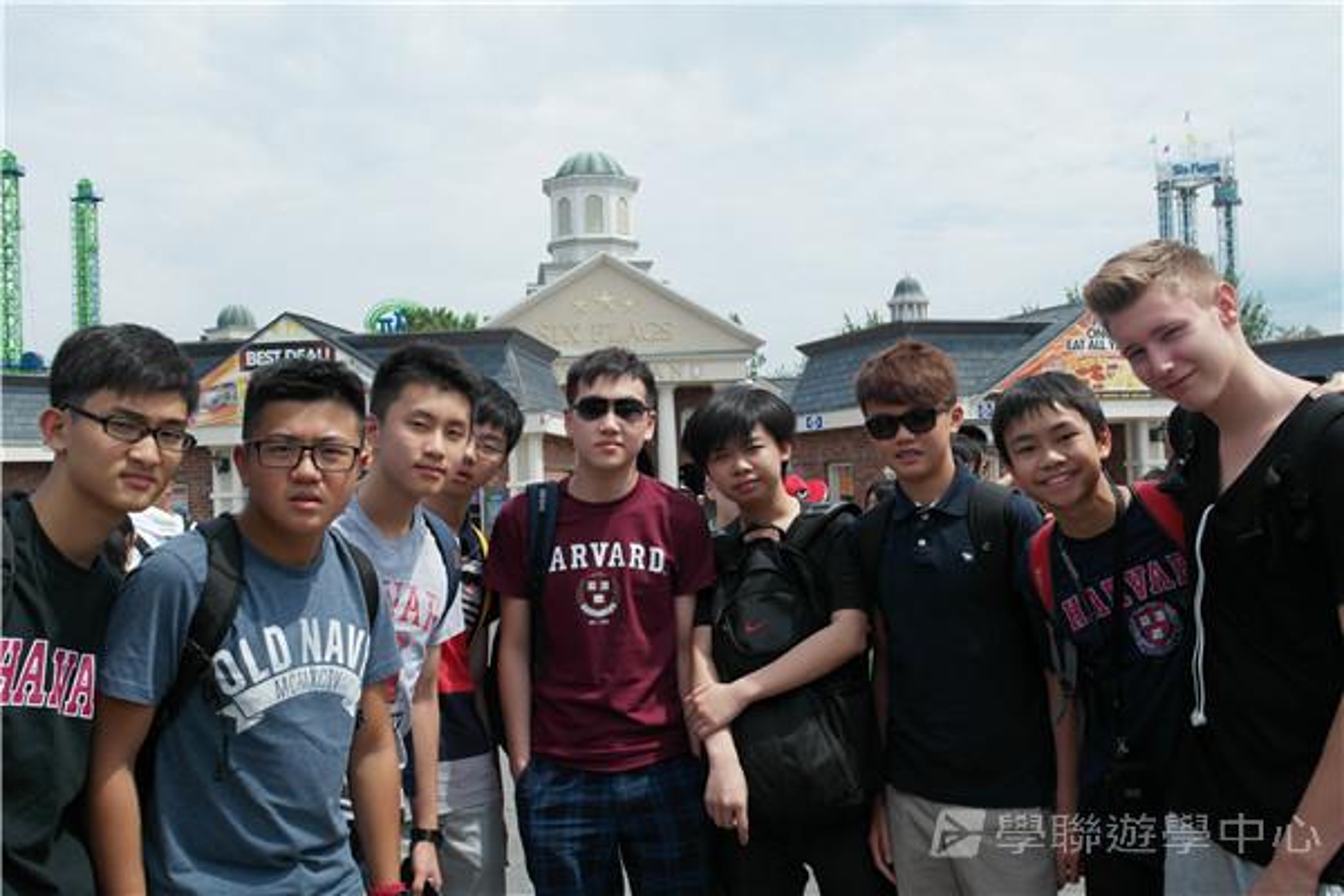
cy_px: 448
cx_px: 672
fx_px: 1232
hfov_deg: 57.2
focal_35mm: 33
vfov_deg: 40.0
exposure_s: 1/640
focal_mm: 22
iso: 200
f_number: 7.1
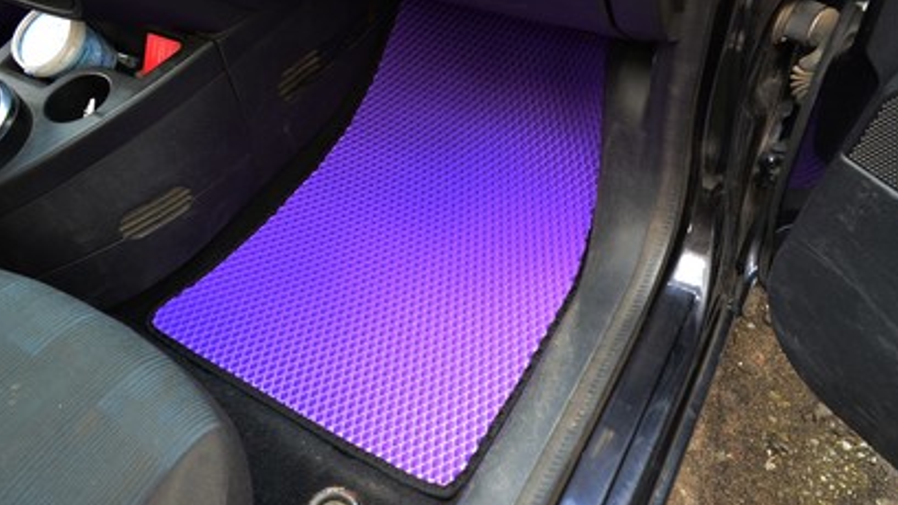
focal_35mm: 29
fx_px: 690
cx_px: 444
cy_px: 213
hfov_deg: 66.1
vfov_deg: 40.1
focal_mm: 18
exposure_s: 1/8
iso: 800
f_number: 5.6
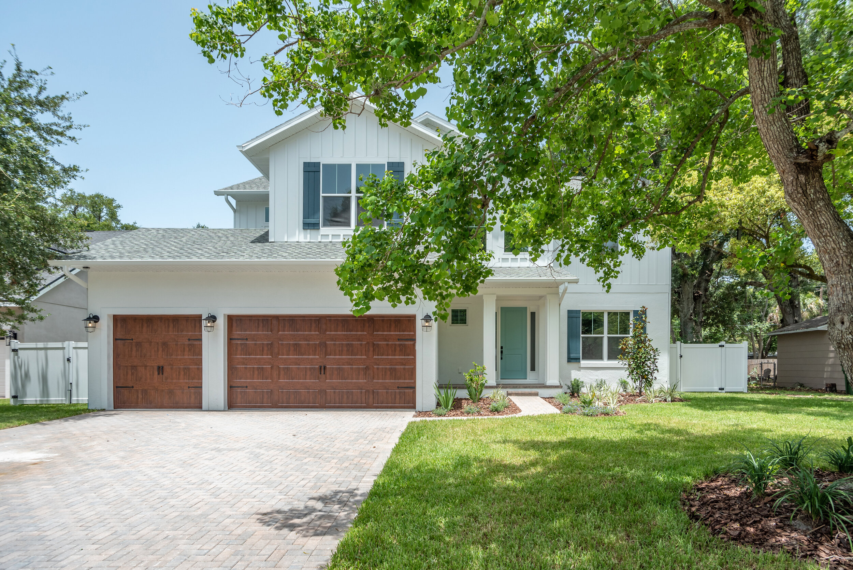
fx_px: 474
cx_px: 426
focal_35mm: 20
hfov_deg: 84.0
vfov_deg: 62.0
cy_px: 285
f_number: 11
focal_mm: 20
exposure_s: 1/250
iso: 320
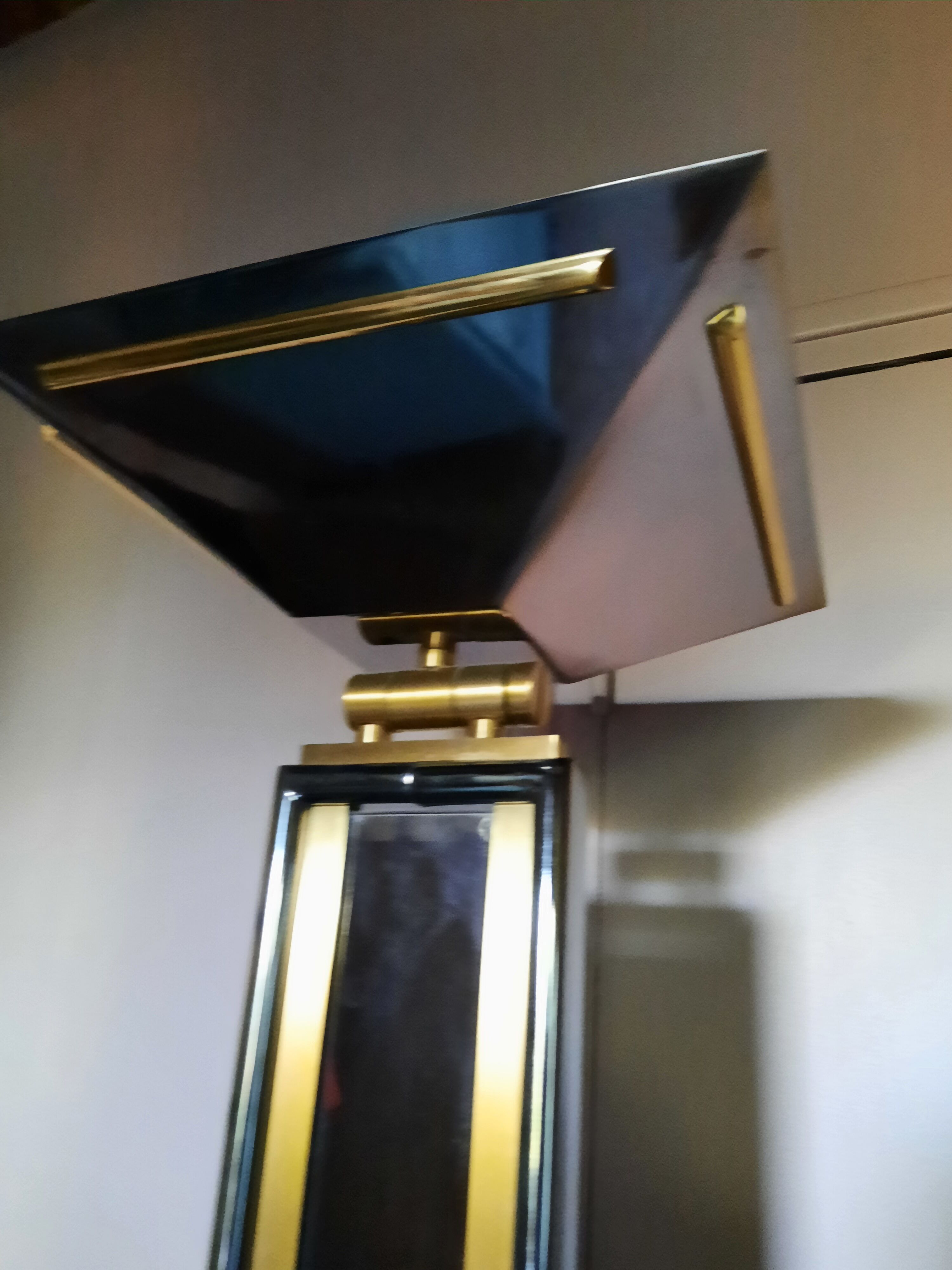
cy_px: 635
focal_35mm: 25
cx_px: 476
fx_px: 917
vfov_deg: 69.4
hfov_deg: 54.9
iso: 1000
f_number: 2
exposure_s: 1/20
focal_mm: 4.6
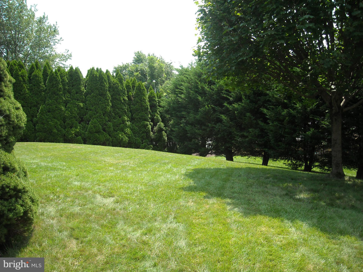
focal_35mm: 35
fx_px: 367
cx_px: 182
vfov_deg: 40.7
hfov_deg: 52.6
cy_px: 136
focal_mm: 5.7
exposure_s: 1/438
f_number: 2.8
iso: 64
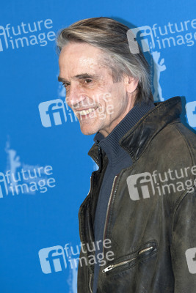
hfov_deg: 8.1
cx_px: 98
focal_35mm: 170
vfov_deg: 12.1
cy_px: 146
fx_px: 1387
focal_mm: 170
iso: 1000
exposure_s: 1/250
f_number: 5
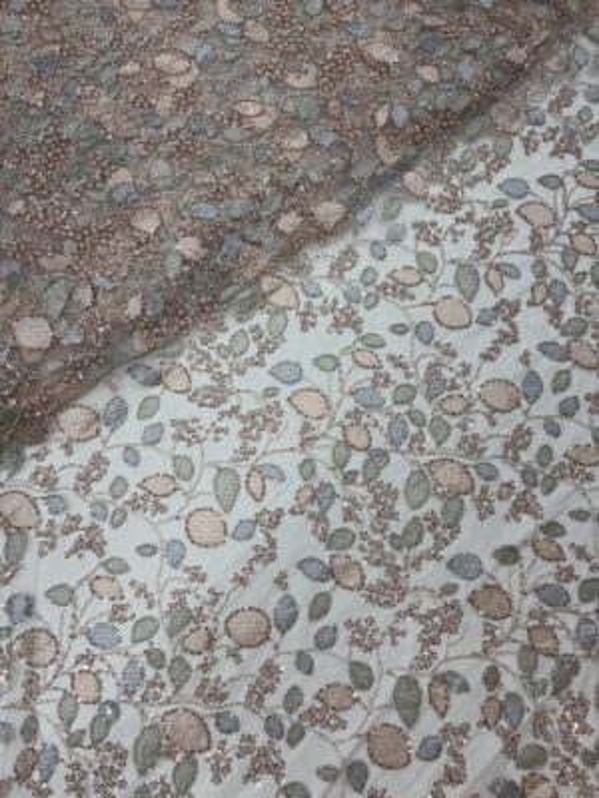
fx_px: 600
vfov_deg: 67.3
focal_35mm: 26
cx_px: 300
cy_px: 399
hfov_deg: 53.1
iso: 32
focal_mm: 5.96
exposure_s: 1/139
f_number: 1.6
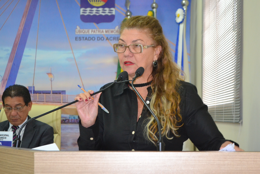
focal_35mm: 82
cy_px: 87
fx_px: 596
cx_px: 130
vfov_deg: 16.6
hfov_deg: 24.6
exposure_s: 1/60
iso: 2000
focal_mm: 55
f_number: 5.6
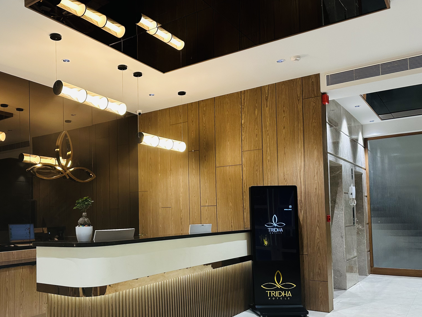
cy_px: 194
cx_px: 146
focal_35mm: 32
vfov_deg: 43.9
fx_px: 390
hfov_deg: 55.8
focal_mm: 6.86
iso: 200
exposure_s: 1/100
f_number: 1.78
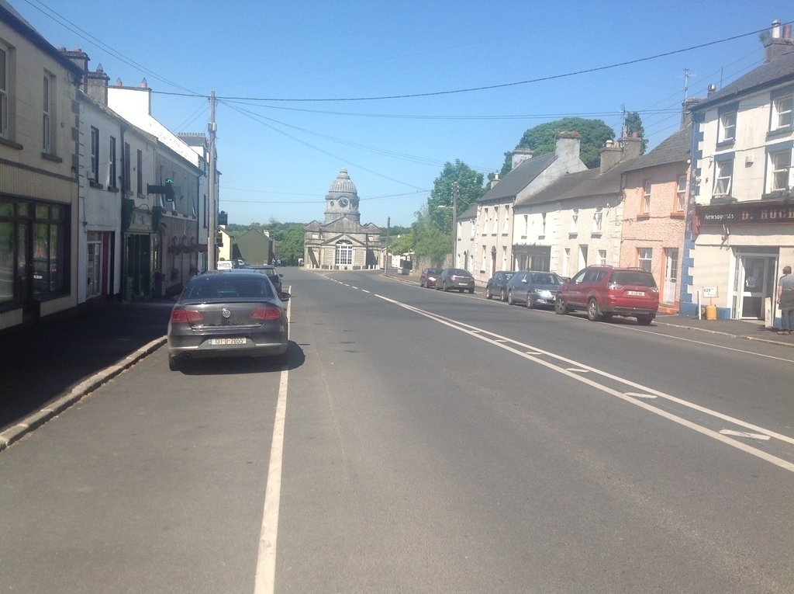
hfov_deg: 52.7
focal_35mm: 35
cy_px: 297
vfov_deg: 40.6
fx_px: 802
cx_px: 397
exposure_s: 1/1681
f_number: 2.4
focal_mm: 4.28
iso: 50
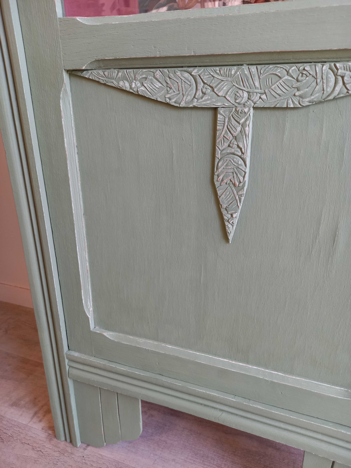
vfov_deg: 69.4
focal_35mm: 25
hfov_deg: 54.9
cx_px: 176
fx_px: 338
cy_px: 234
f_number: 1.8
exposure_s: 1/50
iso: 250
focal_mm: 4.65
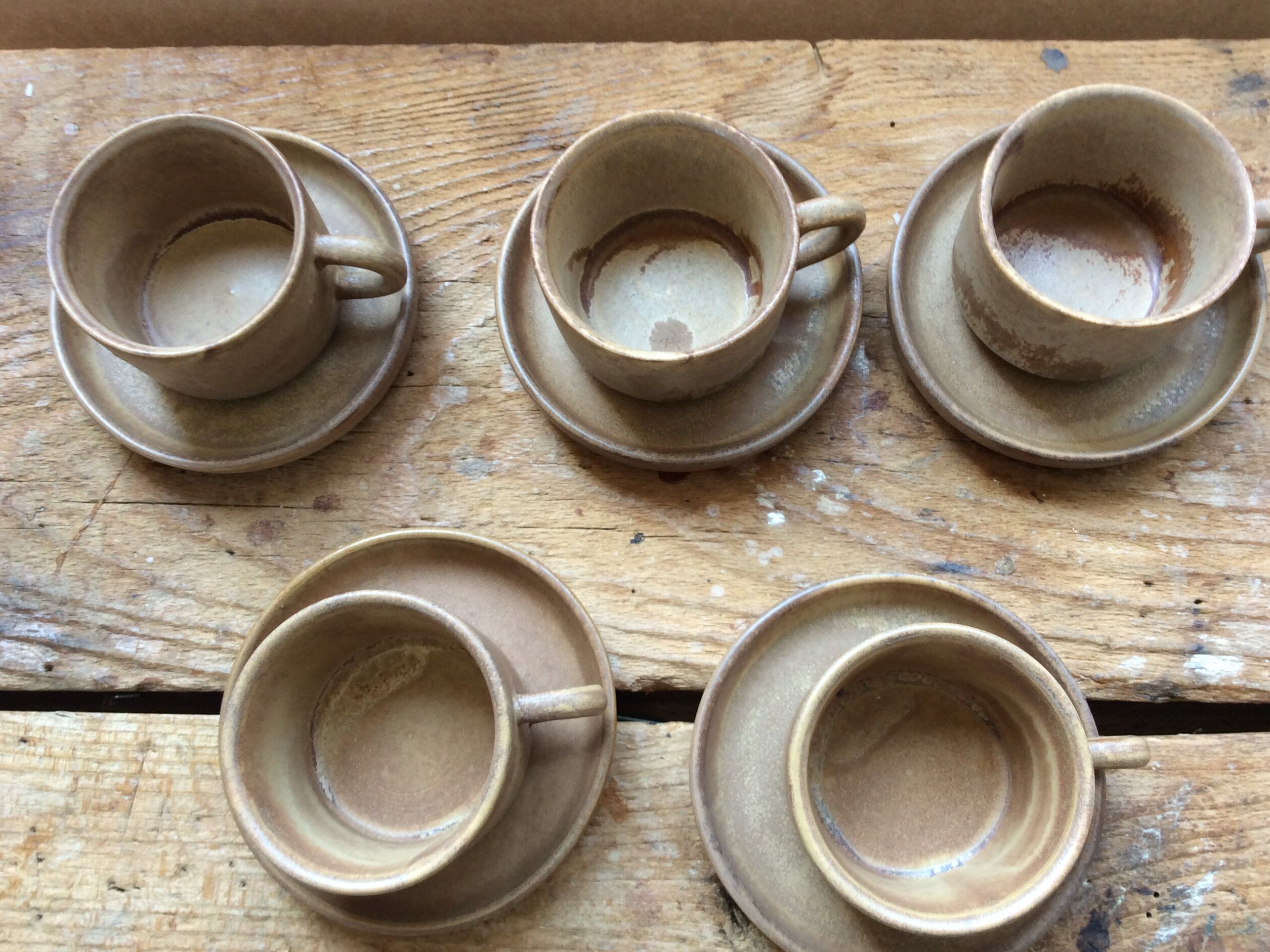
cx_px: 655
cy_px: 485
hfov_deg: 55.3
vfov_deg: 42.9
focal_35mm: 33
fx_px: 1211
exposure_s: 1/33
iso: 40
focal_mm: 3.3
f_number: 2.4
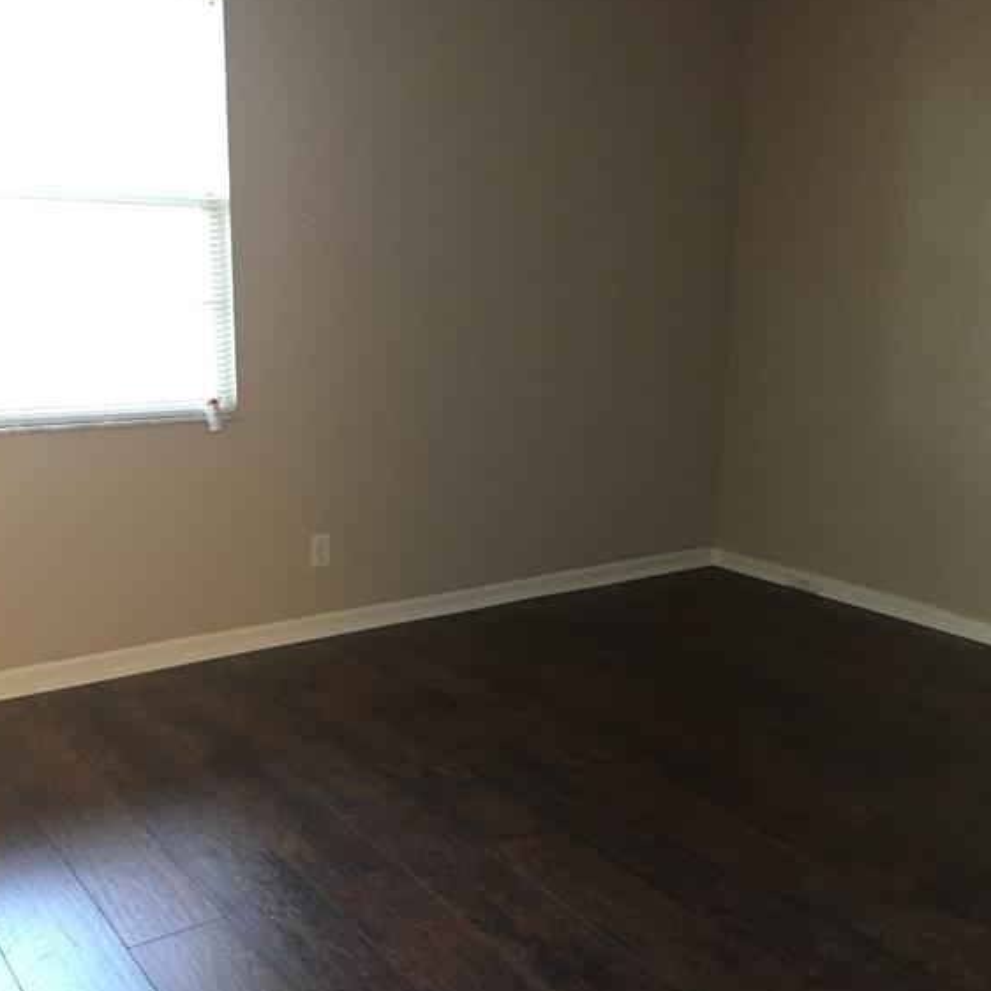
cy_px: 524
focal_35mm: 35
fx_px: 1134
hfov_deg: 47.2
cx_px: 485
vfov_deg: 47.2
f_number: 2.2
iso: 250
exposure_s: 1/20
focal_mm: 4.15
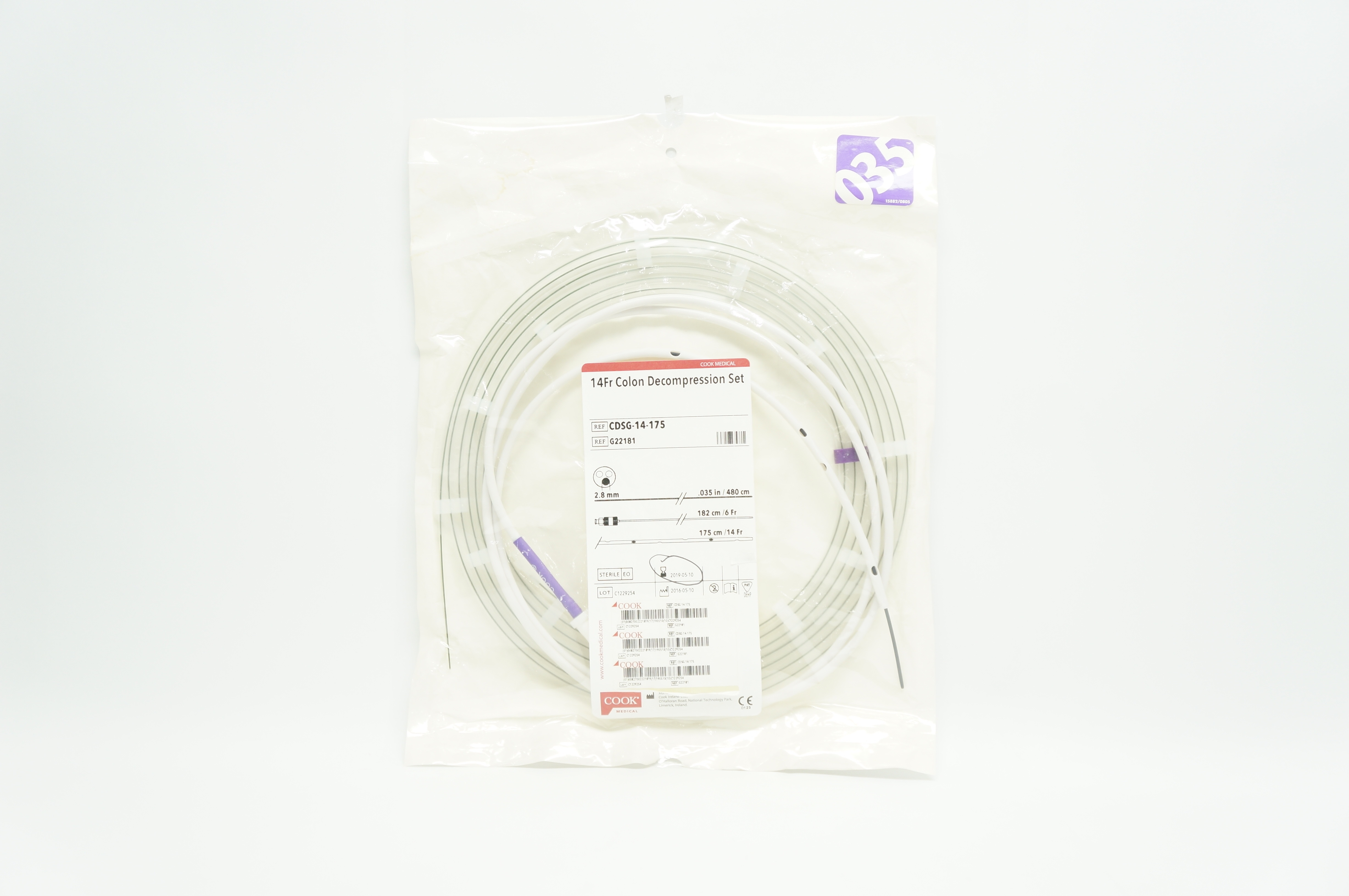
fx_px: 1572
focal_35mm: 42
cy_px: 448
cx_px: 674
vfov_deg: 31.8
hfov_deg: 46.4
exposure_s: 1/100
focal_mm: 28
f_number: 4
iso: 400
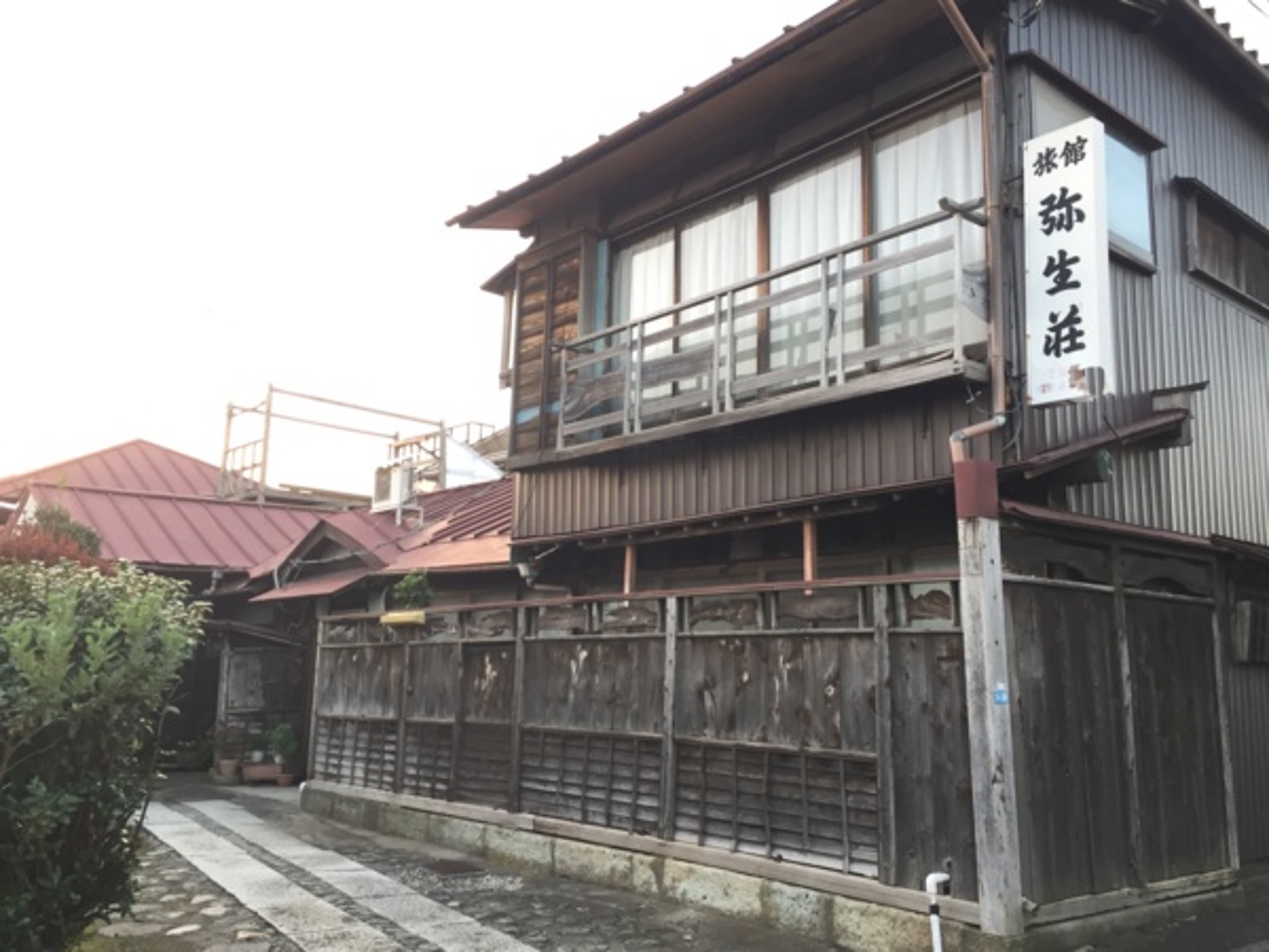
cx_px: 634
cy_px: 476
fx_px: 1063
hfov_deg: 61.7
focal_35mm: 29
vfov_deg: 48.2
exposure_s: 1/40
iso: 32
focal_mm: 4.15
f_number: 2.2
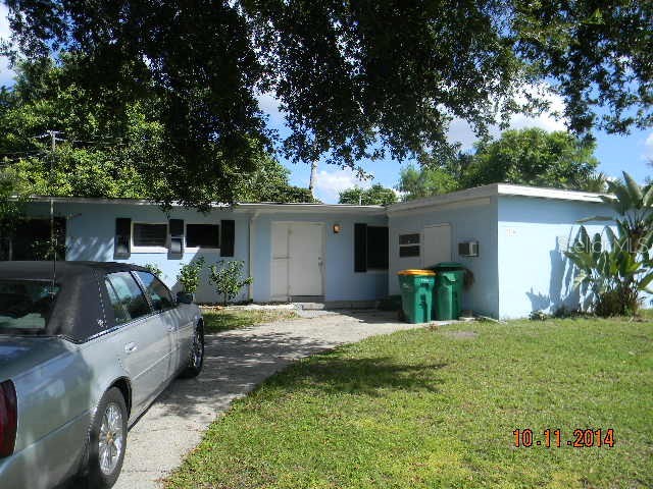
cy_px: 244
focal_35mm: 28
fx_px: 528
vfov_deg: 49.7
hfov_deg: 63.4
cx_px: 326
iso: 80
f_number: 3.5
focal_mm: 5
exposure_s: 1/728
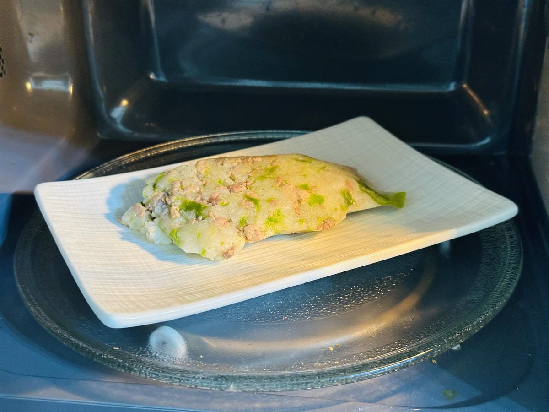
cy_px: 206
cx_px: 274
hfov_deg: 39.7
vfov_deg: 30.3
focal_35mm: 48
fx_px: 761
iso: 320
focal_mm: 6.86
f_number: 1.78
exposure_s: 1/40
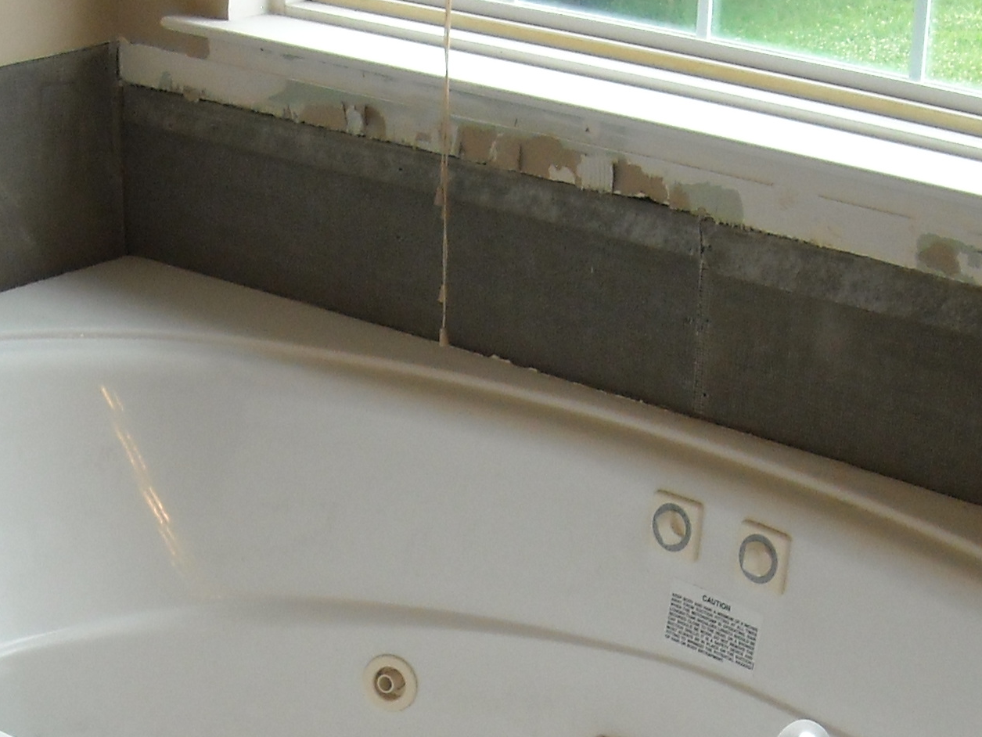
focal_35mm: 91
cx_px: 416
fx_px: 2582
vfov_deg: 15.6
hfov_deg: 21.5
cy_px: 887
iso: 183
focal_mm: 5.7
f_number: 2.8
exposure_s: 1/154
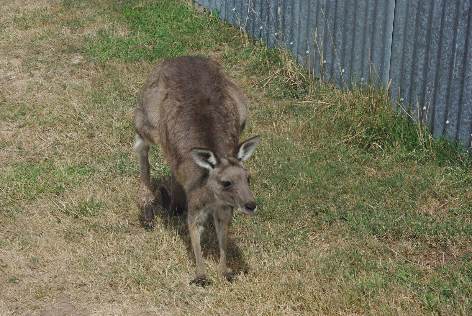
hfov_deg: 21.7
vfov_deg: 14.6
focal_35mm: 94
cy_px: 158
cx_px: 236
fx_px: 1234
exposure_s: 1/1500
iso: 1600
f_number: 11
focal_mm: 63
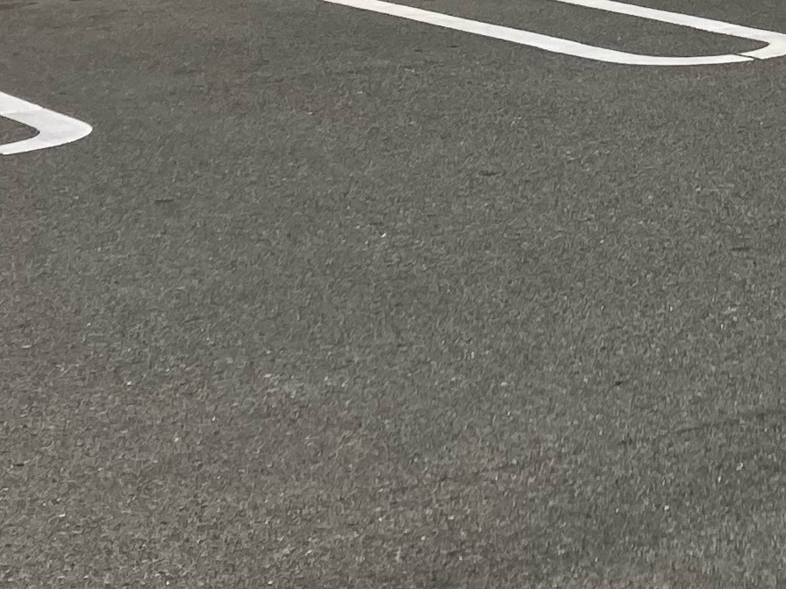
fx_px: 2861
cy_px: -430
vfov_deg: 11.1
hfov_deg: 15.1
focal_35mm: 126
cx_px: 950
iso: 20
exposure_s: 1/2825
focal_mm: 3.99
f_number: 1.8
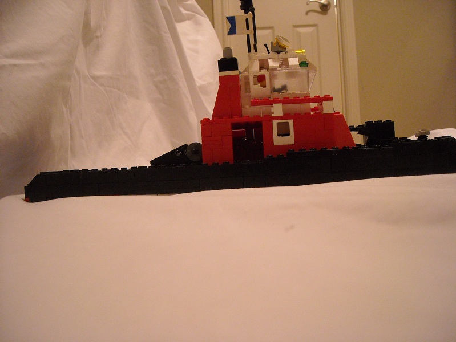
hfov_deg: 52.6
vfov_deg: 40.7
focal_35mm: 35
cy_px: 171
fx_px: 461
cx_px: 228
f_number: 2.8
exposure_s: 1/14
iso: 400
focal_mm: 5.7
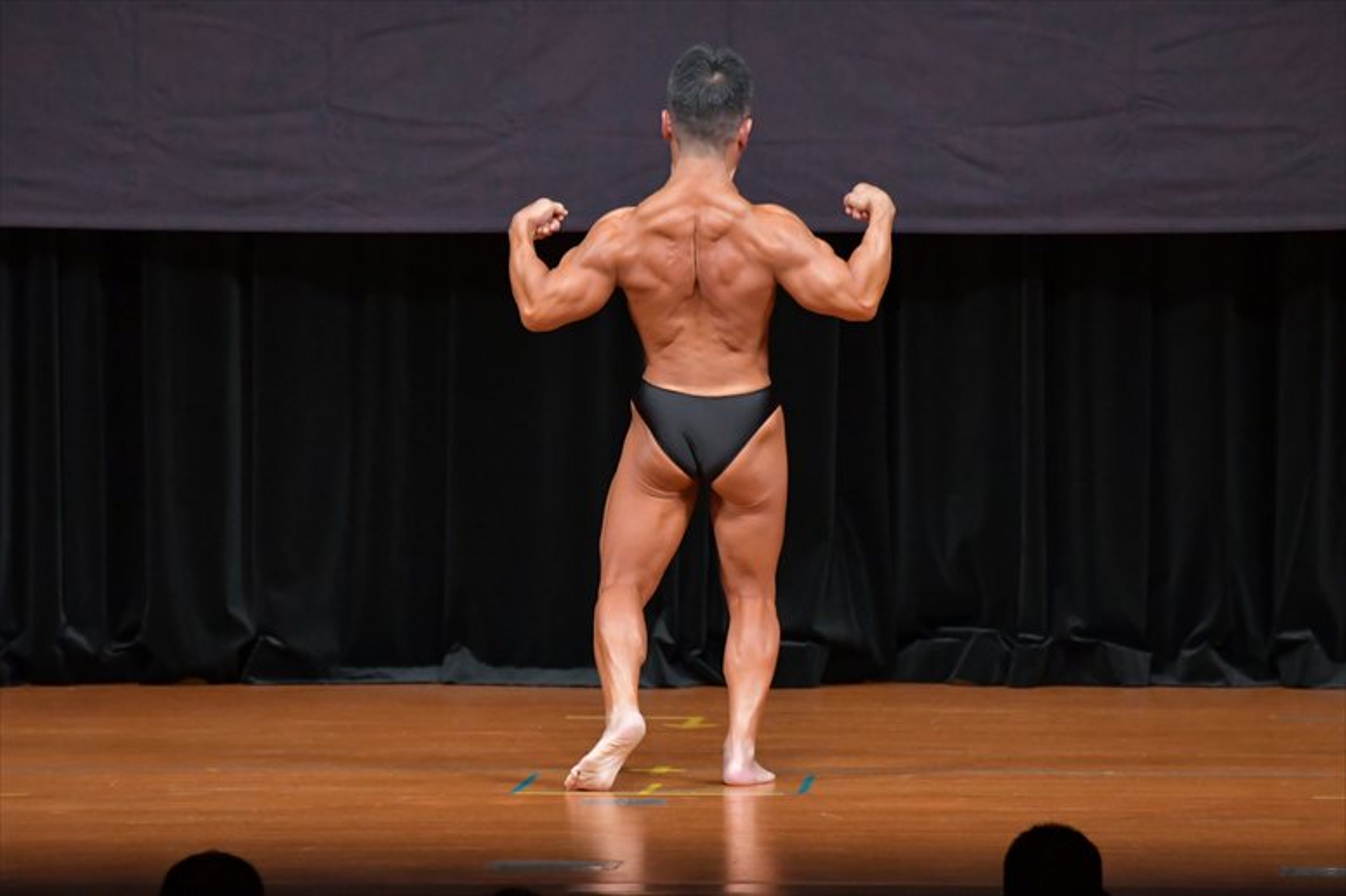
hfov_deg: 7.2
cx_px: 673
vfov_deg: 4.8
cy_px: 448
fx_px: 10651
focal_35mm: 285
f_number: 5.6
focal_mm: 190
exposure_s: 1/400
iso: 5000
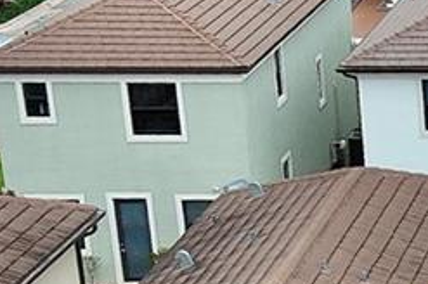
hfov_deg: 10.3
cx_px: 787
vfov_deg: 7.1
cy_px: 483
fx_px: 2232
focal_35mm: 188
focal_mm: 10.57
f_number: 2.8
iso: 100
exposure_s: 1/1006
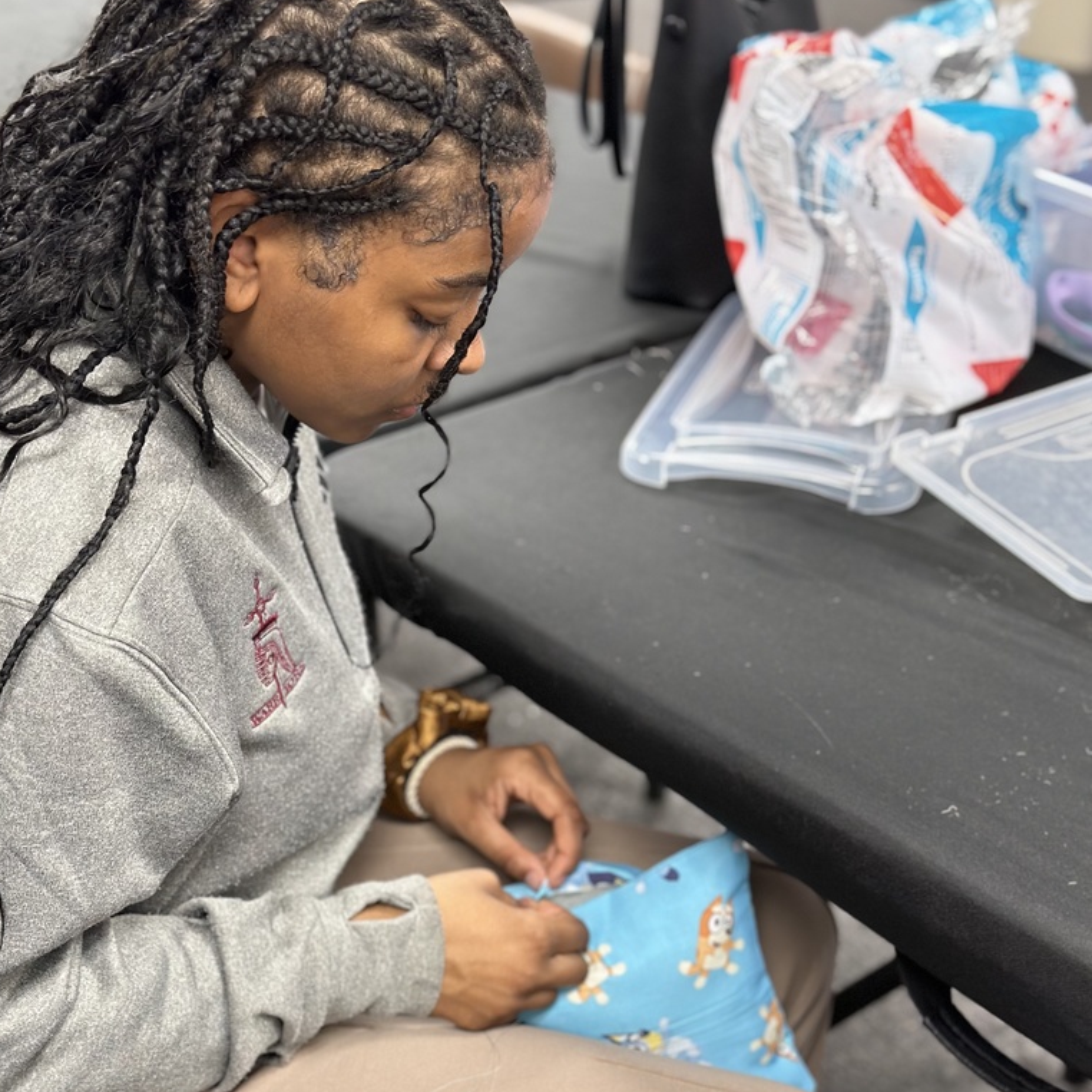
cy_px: 692
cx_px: 546
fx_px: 2034
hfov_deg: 30.0
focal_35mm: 57
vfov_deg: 29.9
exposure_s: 1/40
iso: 250
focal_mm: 6.86
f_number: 1.78
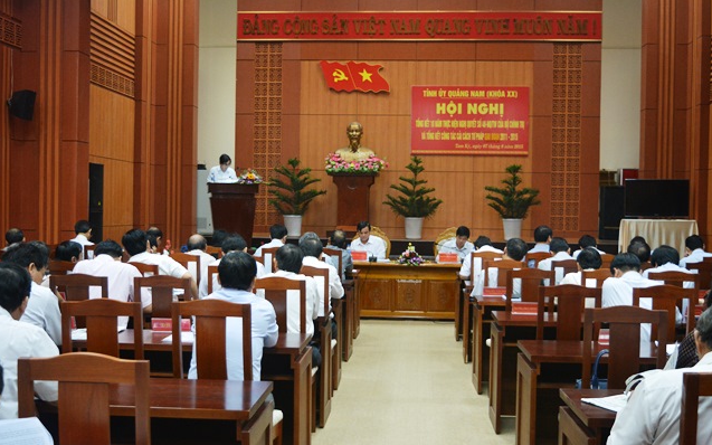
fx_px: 834
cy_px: 236
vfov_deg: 29.8
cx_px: 355
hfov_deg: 46.2
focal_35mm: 43
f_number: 4.2
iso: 1600
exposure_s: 1/100
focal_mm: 28
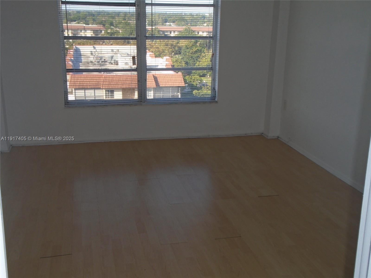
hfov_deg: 44.8
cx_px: 186
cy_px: 139
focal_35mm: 42
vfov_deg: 34.3
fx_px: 450
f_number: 4.1
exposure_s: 1/160
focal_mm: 7.4
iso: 100
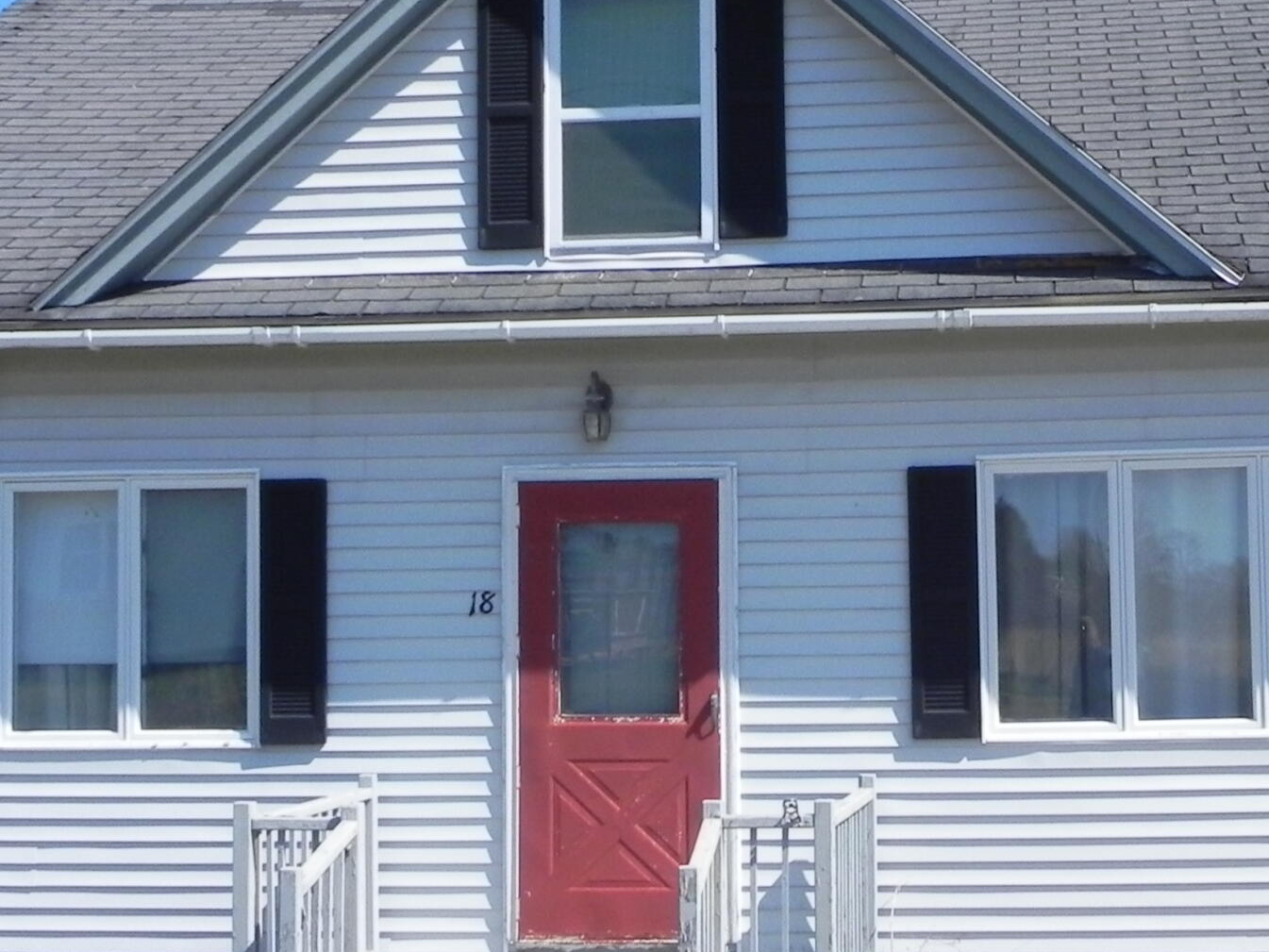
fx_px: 2126
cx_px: 902
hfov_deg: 32.8
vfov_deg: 25.1
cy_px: 643
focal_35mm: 58
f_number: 7.1
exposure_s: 1/420
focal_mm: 4.6
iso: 160
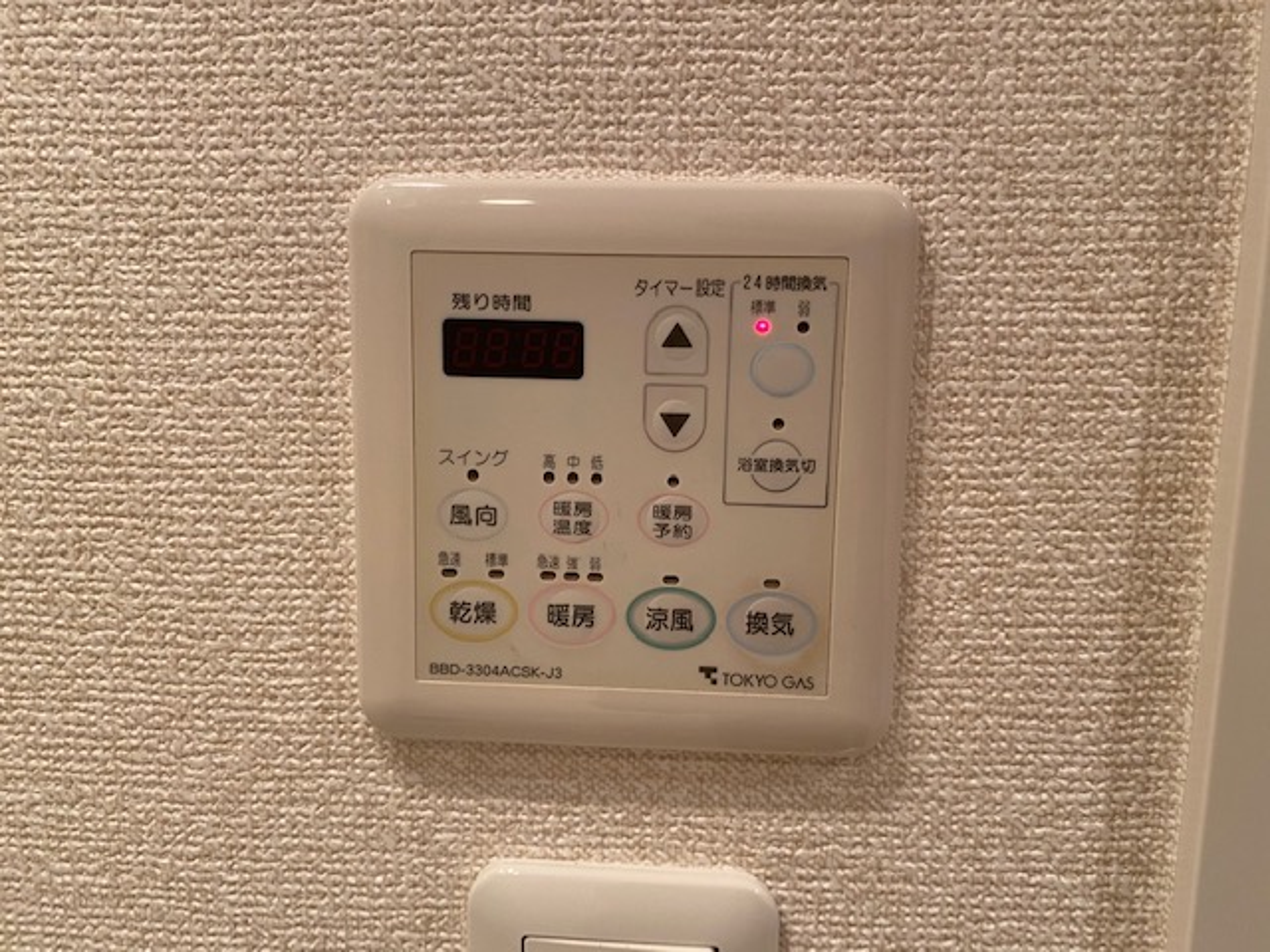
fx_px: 954
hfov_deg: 67.3
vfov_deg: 53.1
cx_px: 635
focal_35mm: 26
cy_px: 476
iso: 100
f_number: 1.8
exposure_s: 1/50
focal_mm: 4.25
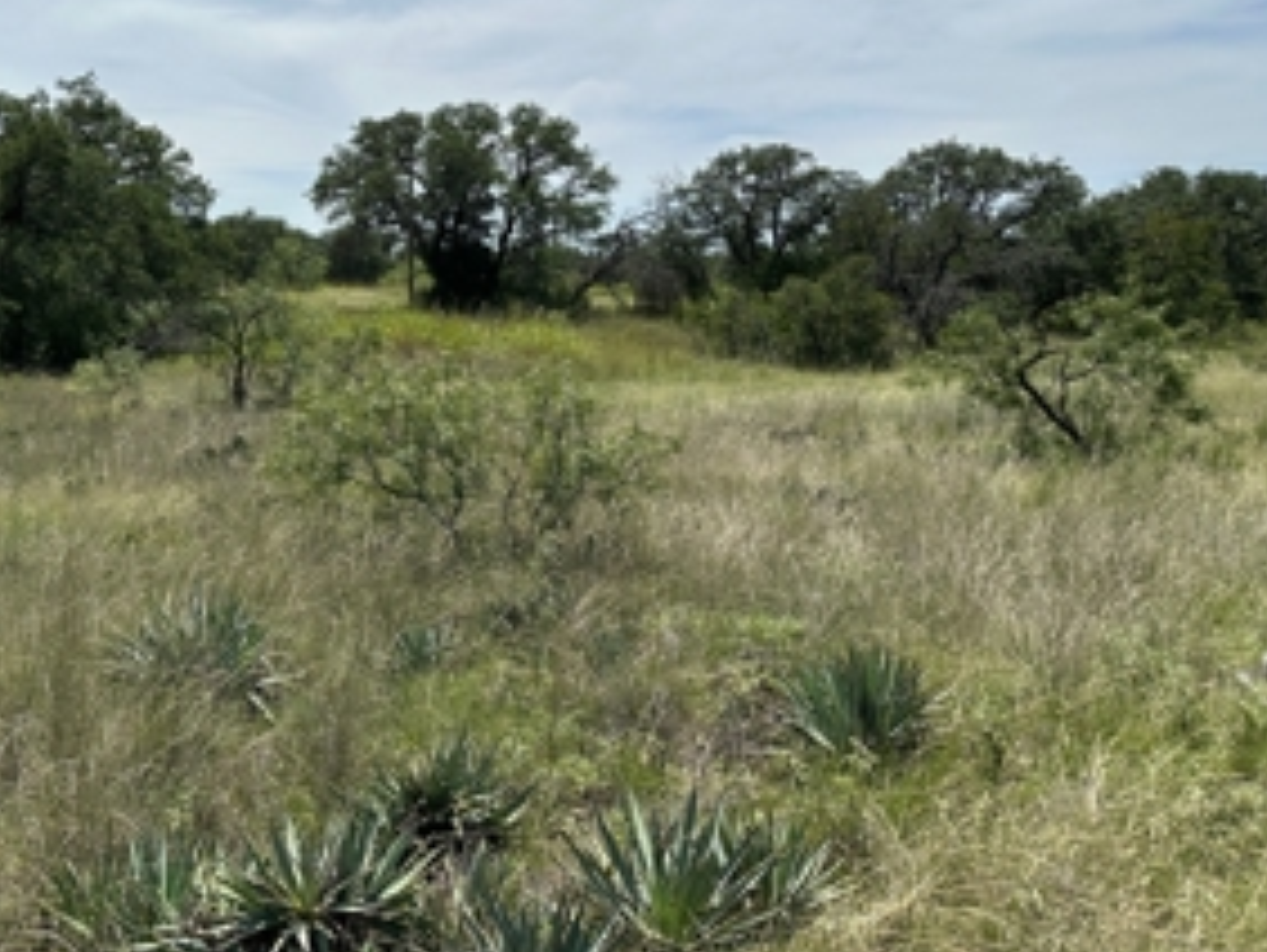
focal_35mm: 34
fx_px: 1246
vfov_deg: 41.4
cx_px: 418
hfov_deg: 52.8
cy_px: 328
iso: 80
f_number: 1.78
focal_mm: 6.86
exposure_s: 1/7576
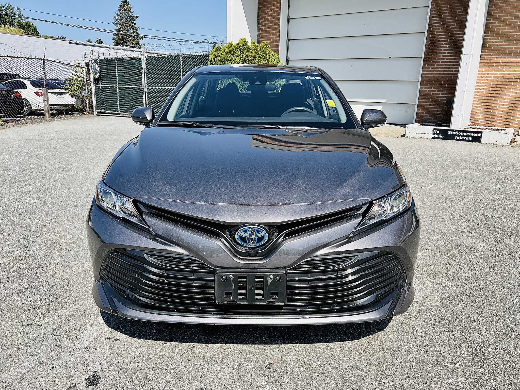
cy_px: 195
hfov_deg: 67.3
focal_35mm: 26
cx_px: 260
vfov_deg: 53.1
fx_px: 391
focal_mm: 5.7
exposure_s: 1/2632
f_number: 1.5
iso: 50
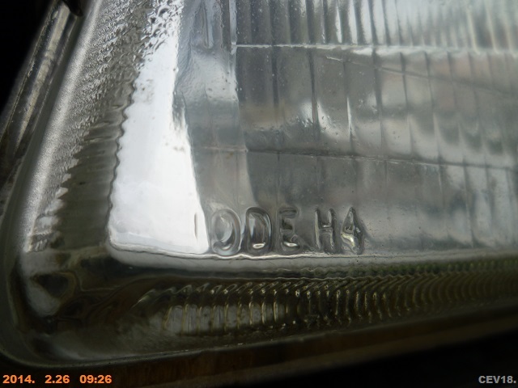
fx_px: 434
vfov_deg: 48.2
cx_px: 259
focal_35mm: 29
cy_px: 194
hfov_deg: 61.7
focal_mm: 5.2
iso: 80
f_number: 3.3
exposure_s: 1/200
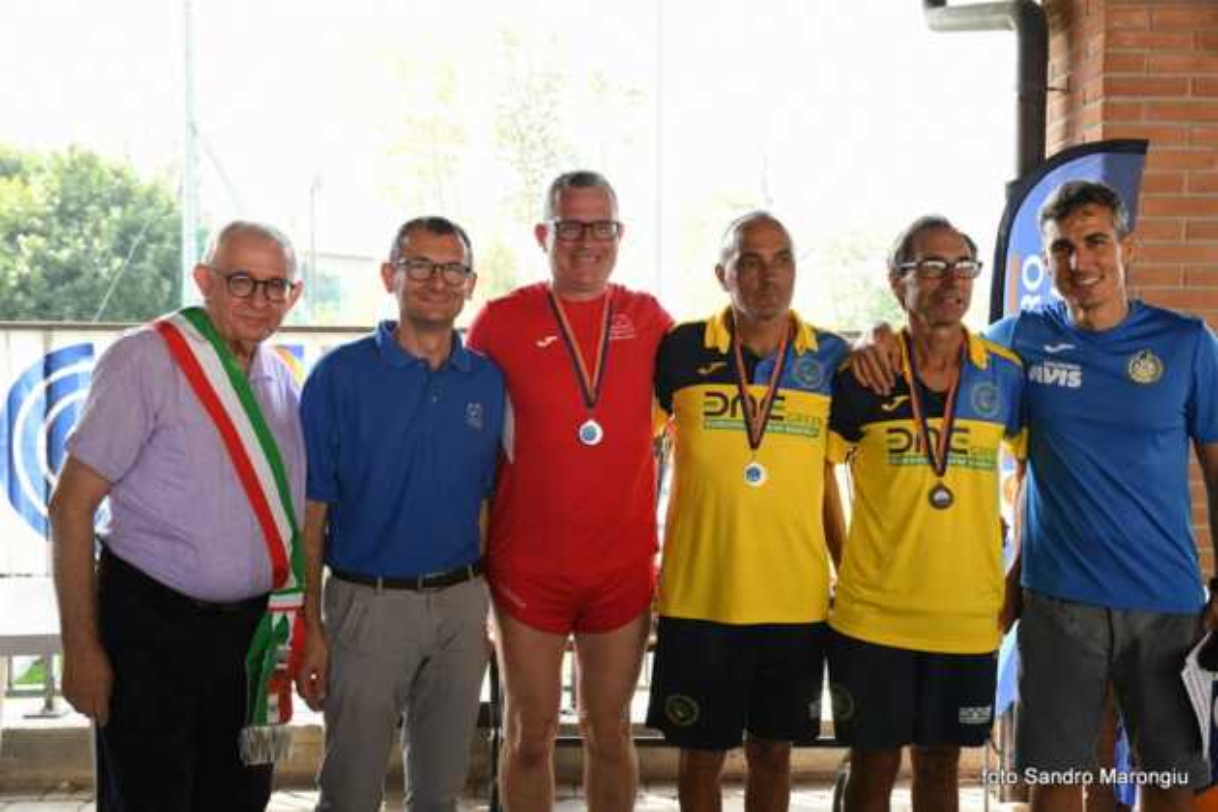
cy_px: 406
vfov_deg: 35.1
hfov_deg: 50.7
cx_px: 609
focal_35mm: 38
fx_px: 1286
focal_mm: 38
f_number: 7.1
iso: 1800
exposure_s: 1/320
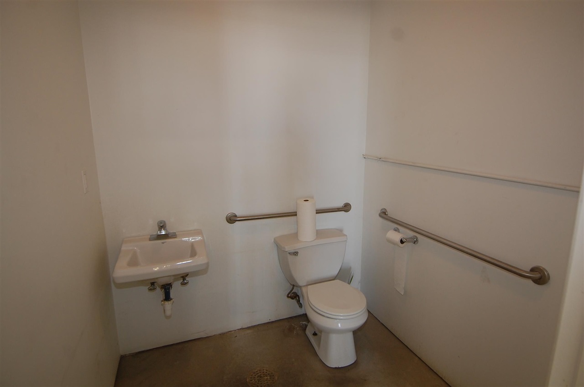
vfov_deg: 36.7
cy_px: 194
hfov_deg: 53.2
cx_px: 292
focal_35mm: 36
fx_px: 583
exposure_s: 1/60
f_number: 4
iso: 400
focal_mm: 24
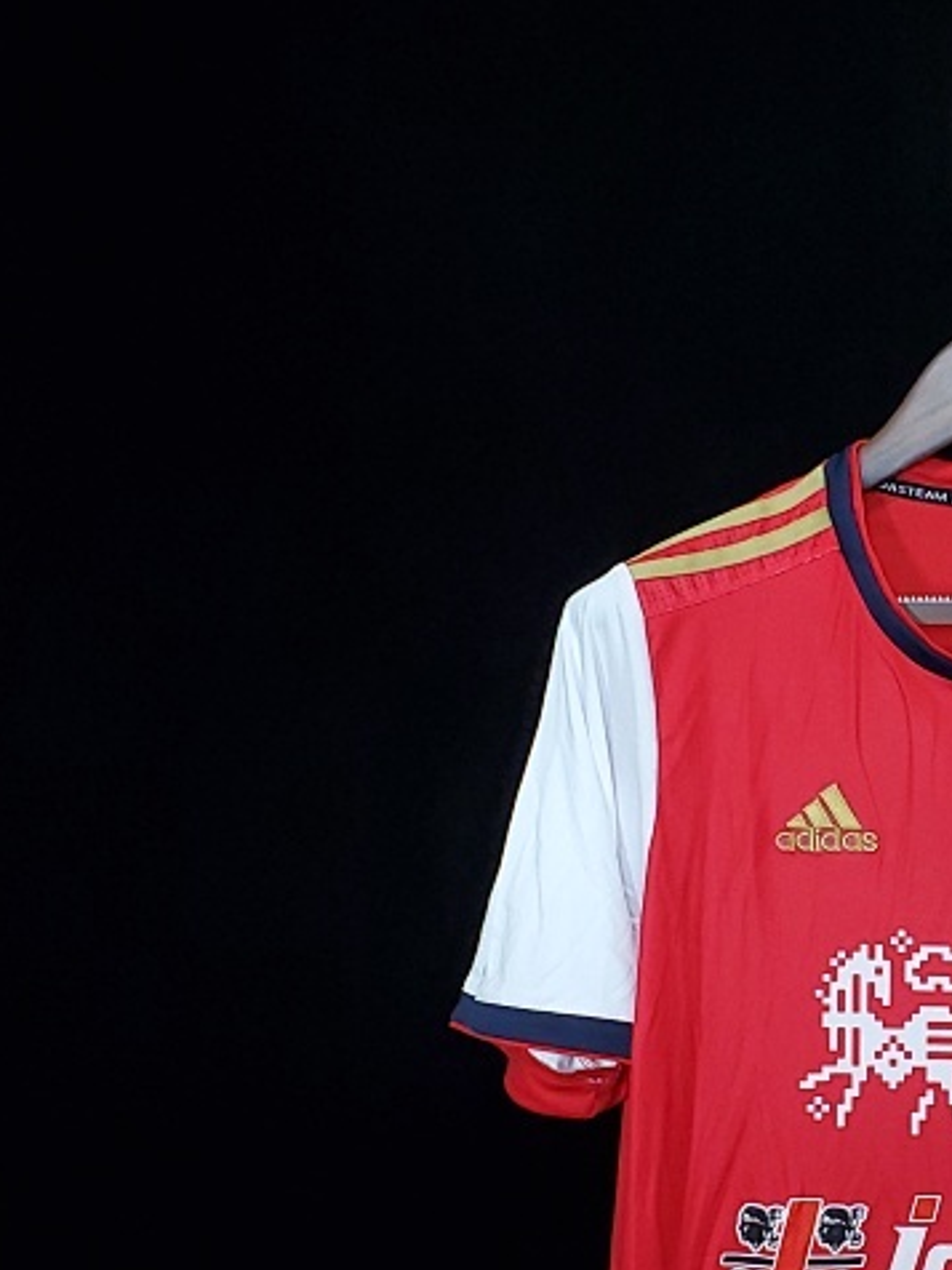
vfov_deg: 32.2
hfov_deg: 23.4
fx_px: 2163
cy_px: 926
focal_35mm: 59
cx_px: 1024
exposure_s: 1/20
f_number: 2.4
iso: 250
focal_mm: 4.3
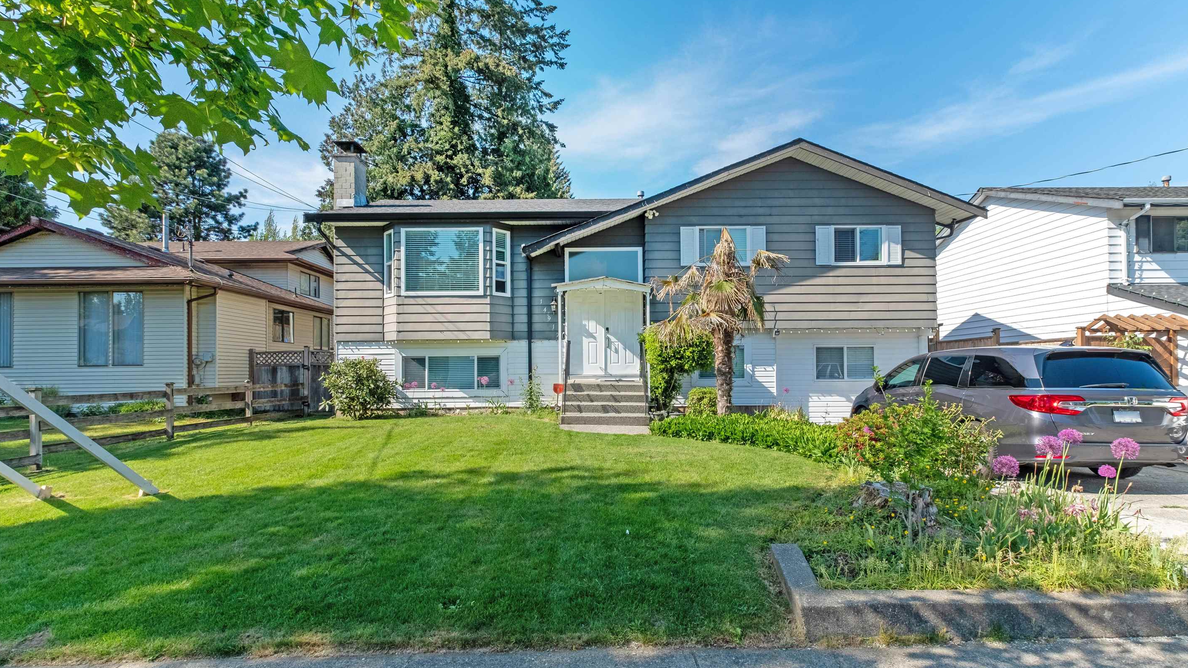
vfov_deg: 63.9
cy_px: 342
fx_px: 536
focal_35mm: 17
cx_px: 611
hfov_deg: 95.9
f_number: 7.1
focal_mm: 10
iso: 200
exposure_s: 1/2000
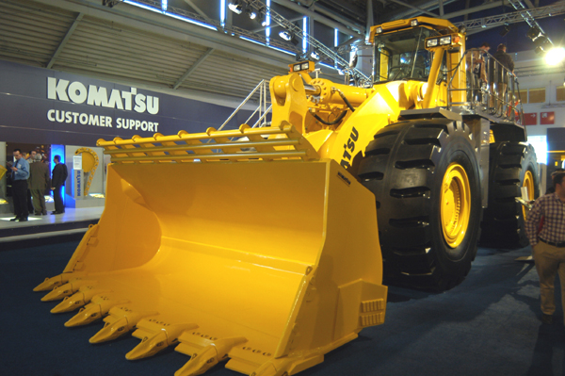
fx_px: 423
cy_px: 188
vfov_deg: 47.9
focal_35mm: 27
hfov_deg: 67.4
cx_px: 282
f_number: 3.5
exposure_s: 1/20
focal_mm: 18
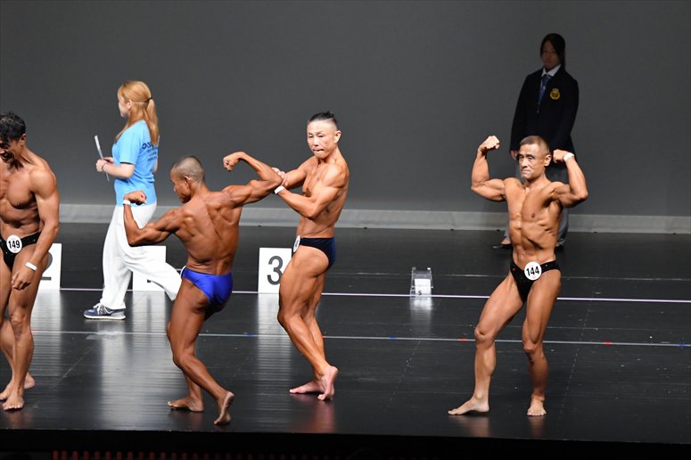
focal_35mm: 240
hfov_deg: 8.6
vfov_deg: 5.7
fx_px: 4604
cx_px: 346
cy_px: 230
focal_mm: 160
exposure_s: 1/400
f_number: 5.6
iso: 5000
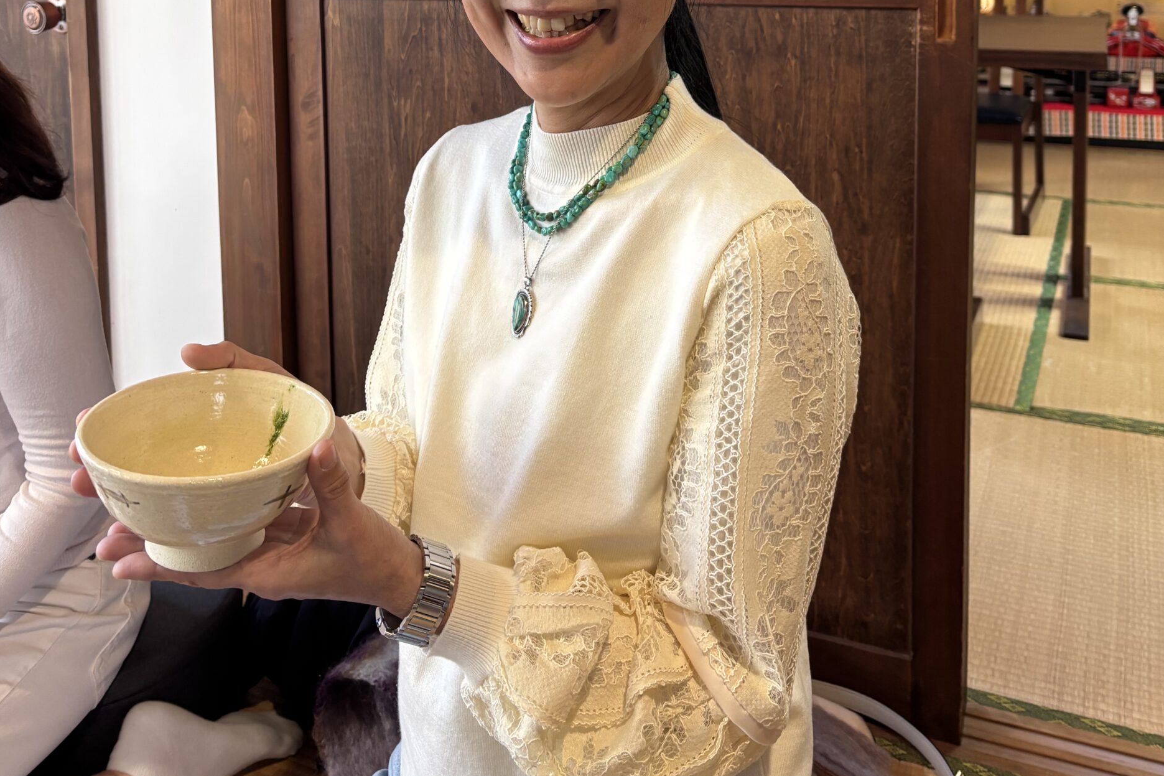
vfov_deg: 33.2
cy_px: 18
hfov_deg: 51.9
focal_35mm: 37
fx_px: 1196
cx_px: 576
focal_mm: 5.96
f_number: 1.6
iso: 160
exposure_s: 1/50
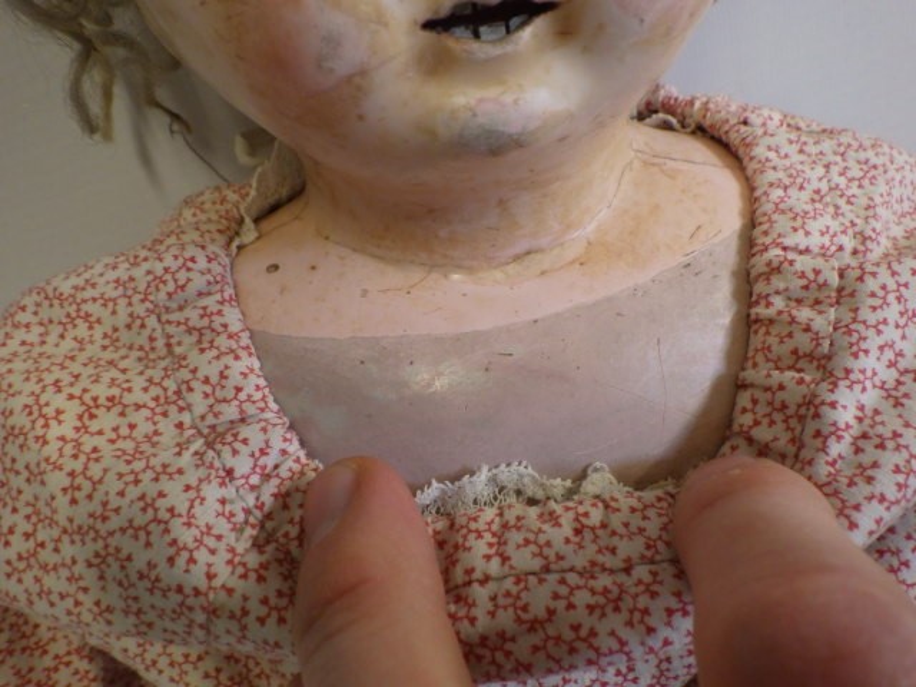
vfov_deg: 49.7
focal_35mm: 28
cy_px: 344
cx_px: 458
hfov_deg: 63.4
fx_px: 741
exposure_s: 1/45
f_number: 3.5
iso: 400
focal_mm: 5
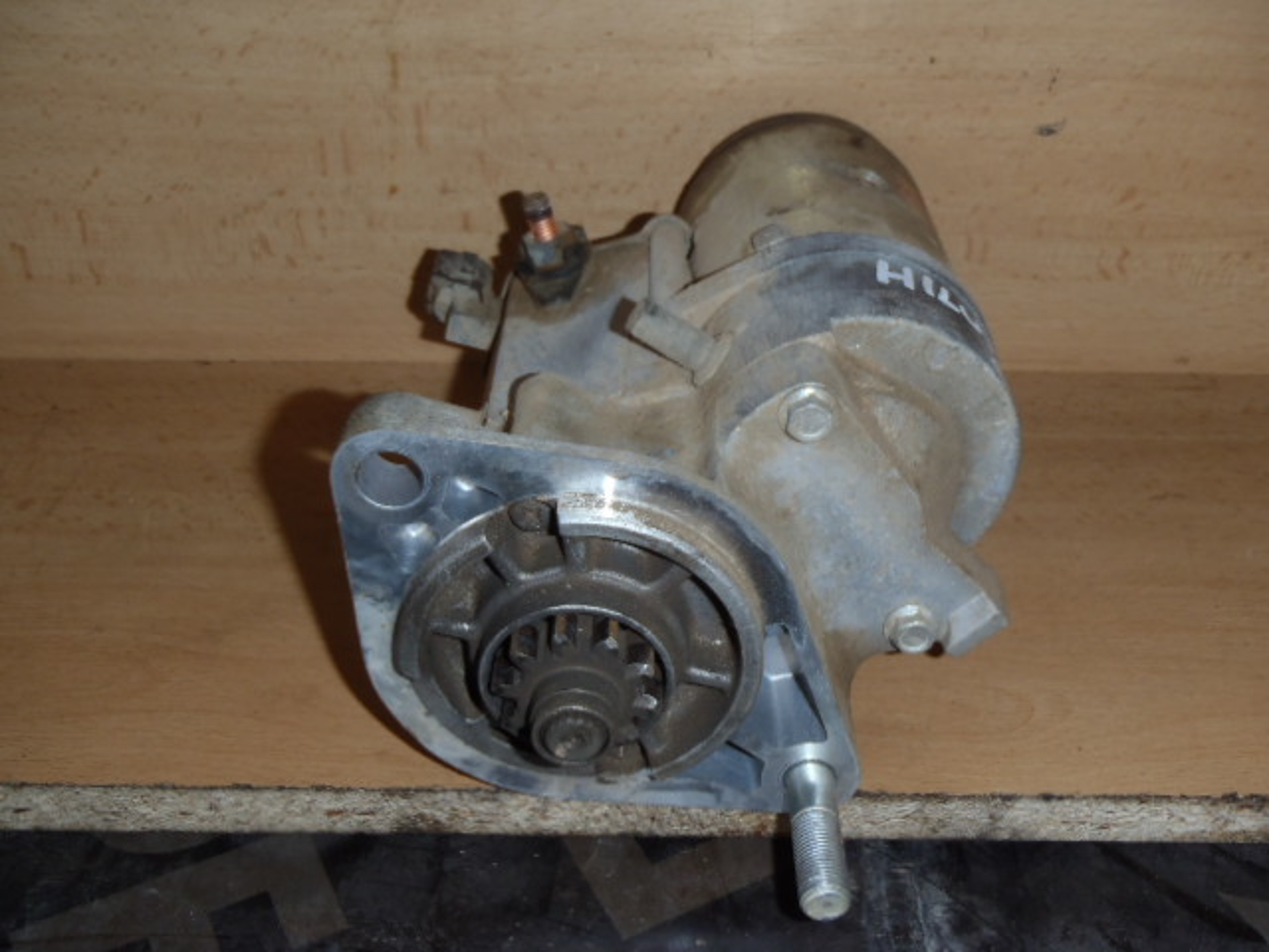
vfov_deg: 37.7
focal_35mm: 38
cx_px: 634
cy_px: 476
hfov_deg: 49.0
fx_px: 1393
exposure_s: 1/40
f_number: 4.6
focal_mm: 6.83
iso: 100
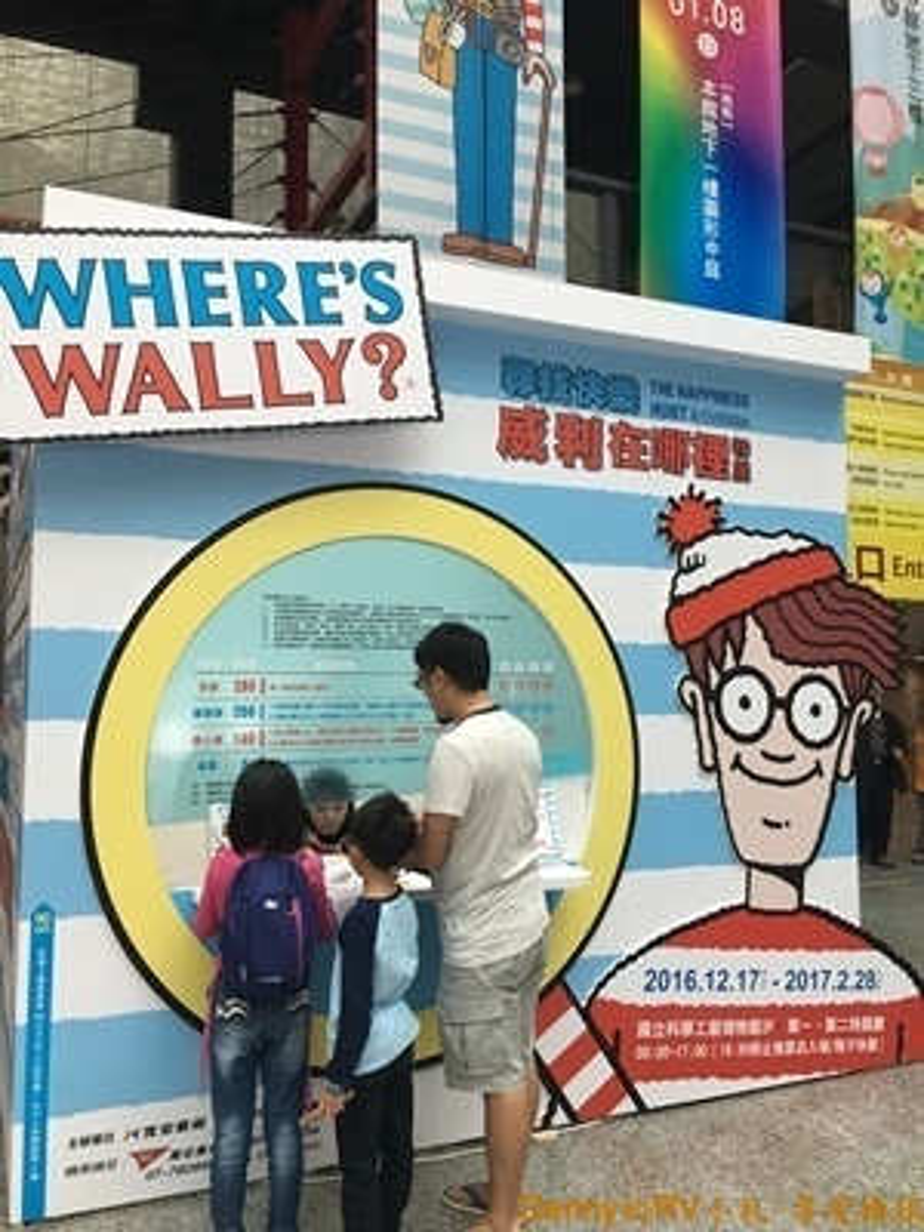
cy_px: 616
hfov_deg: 48.2
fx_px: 1032
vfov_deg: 61.7
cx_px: 462
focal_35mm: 29
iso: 32
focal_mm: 4.15
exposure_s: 1/15
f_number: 2.2
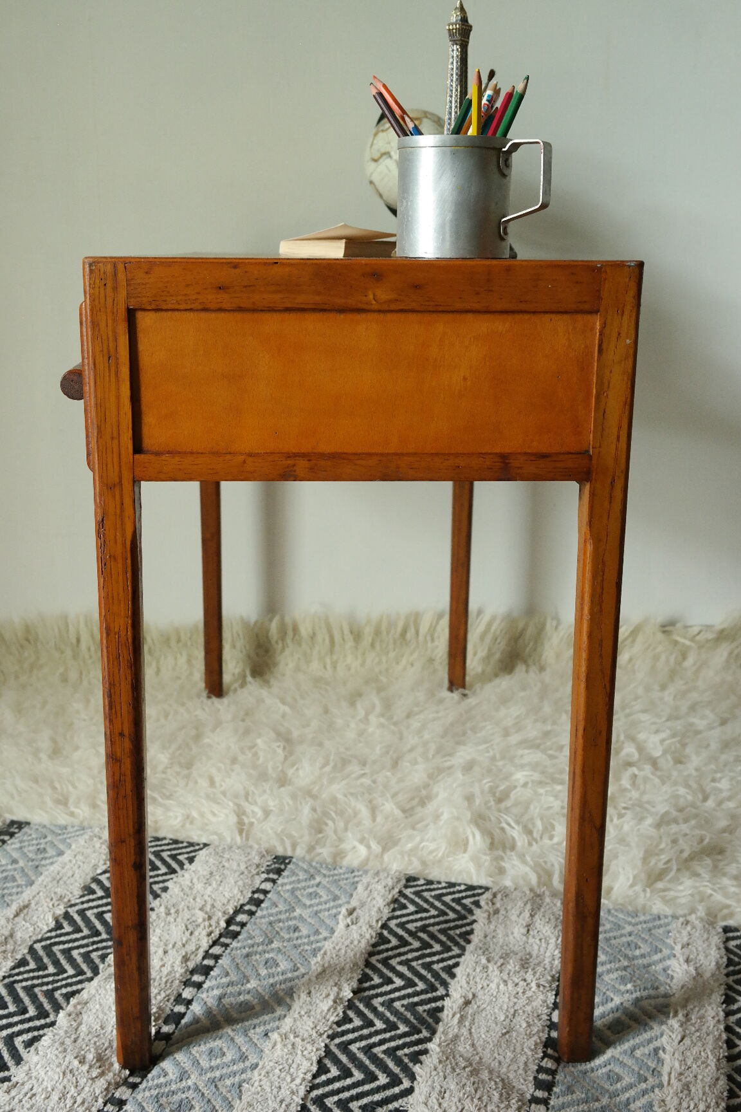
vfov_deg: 48.5
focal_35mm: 40
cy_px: 556
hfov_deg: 33.4
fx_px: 1235
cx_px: 370
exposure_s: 1/50
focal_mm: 26
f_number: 5.6
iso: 1600
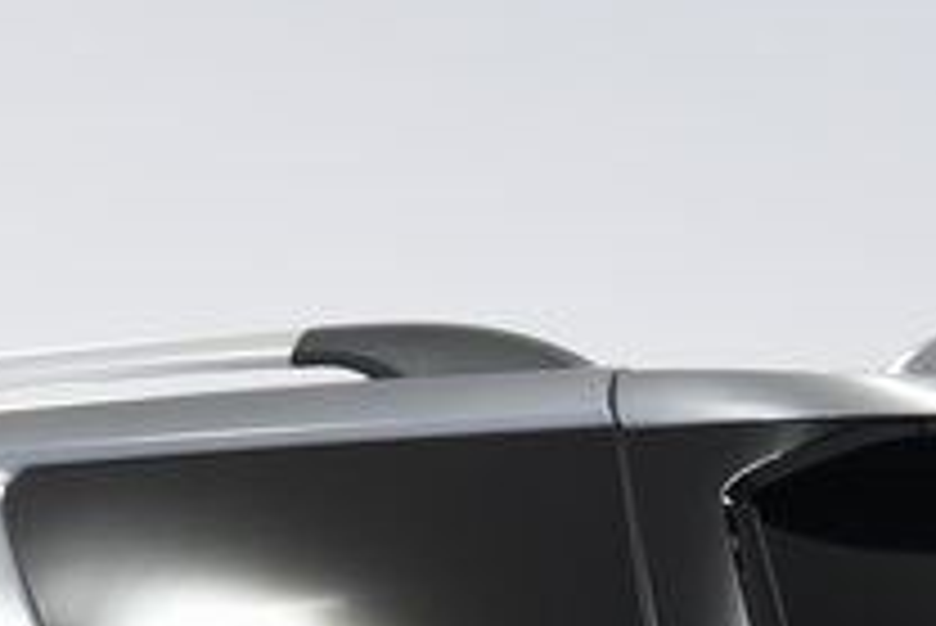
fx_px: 7415
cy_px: 1126
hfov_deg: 7.2
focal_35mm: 285
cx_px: 108
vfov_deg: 4.8
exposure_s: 1/80
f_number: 4.5
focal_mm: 58
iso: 1600
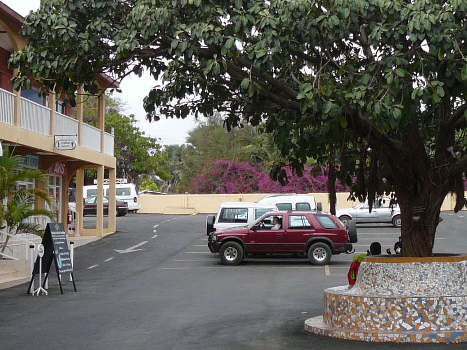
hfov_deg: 27.3
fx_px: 931
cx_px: 405
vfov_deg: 21.2
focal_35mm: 69
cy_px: 102
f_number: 2.8
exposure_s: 1/640
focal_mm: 5.2
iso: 80
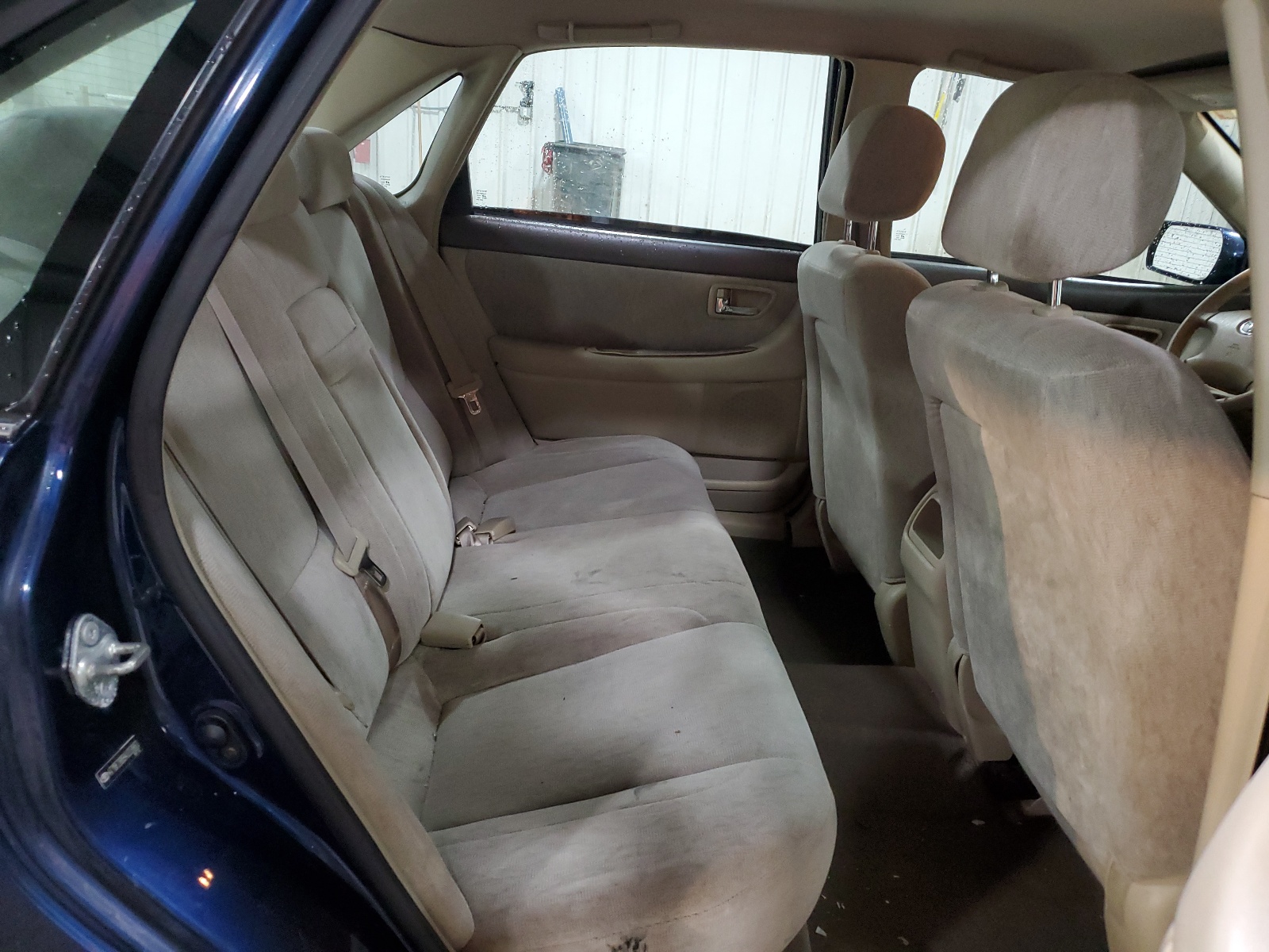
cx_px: 634
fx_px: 953
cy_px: 476
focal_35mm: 26
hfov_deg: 67.3
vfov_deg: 53.1
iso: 332
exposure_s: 1/40
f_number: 1.5
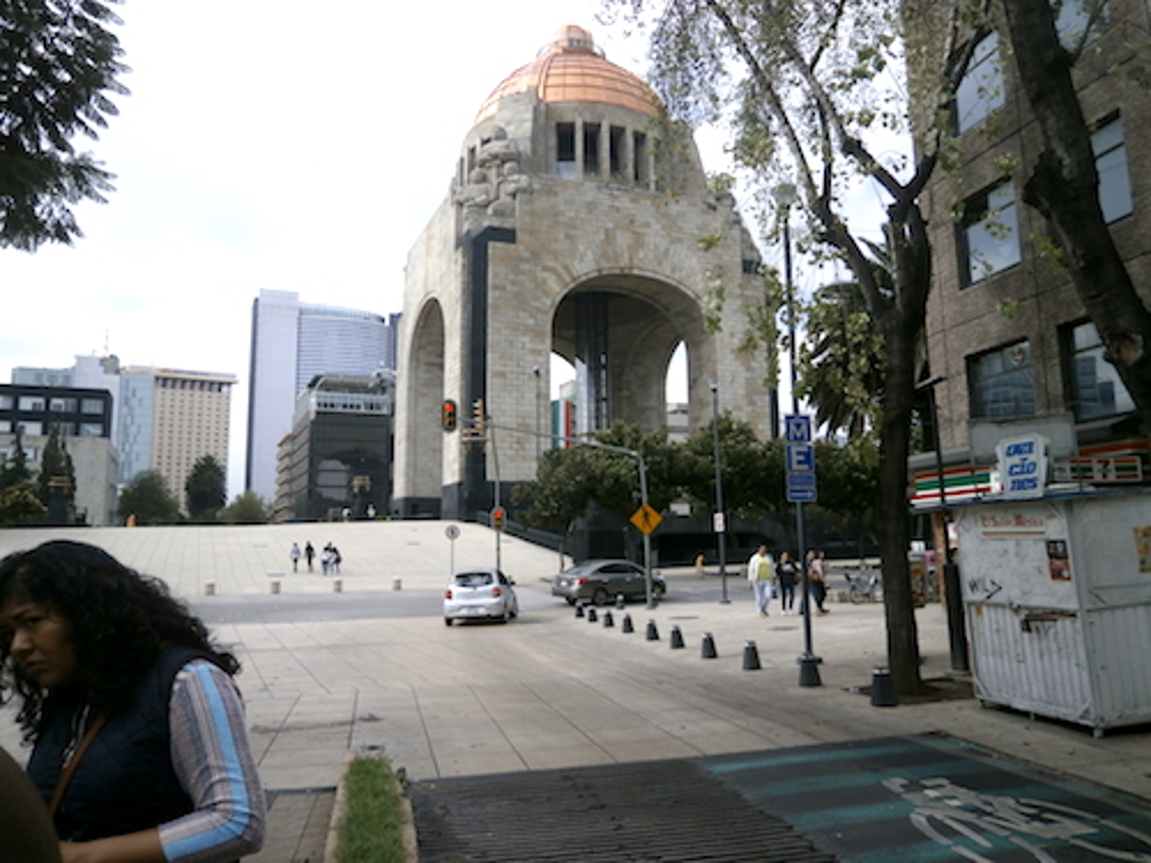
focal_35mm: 26
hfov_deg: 67.3
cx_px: 576
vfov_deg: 53.1
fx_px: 865
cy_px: 432
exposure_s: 1/1000
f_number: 2.8
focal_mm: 4.7
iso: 100
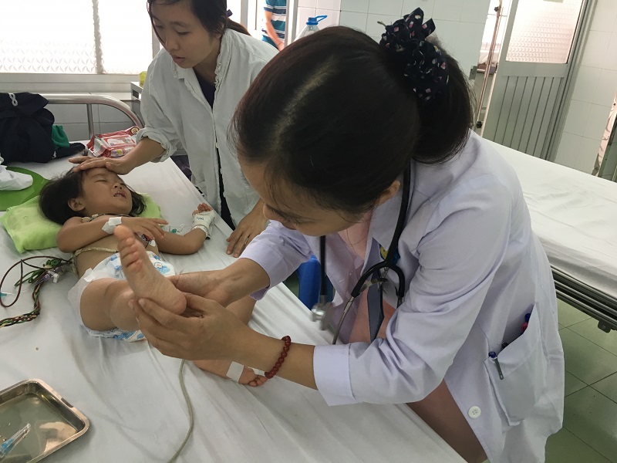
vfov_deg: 48.2
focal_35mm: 29
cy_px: 232
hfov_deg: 61.7
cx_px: 308
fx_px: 517
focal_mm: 4.15
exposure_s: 1/33
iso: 100
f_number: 2.2
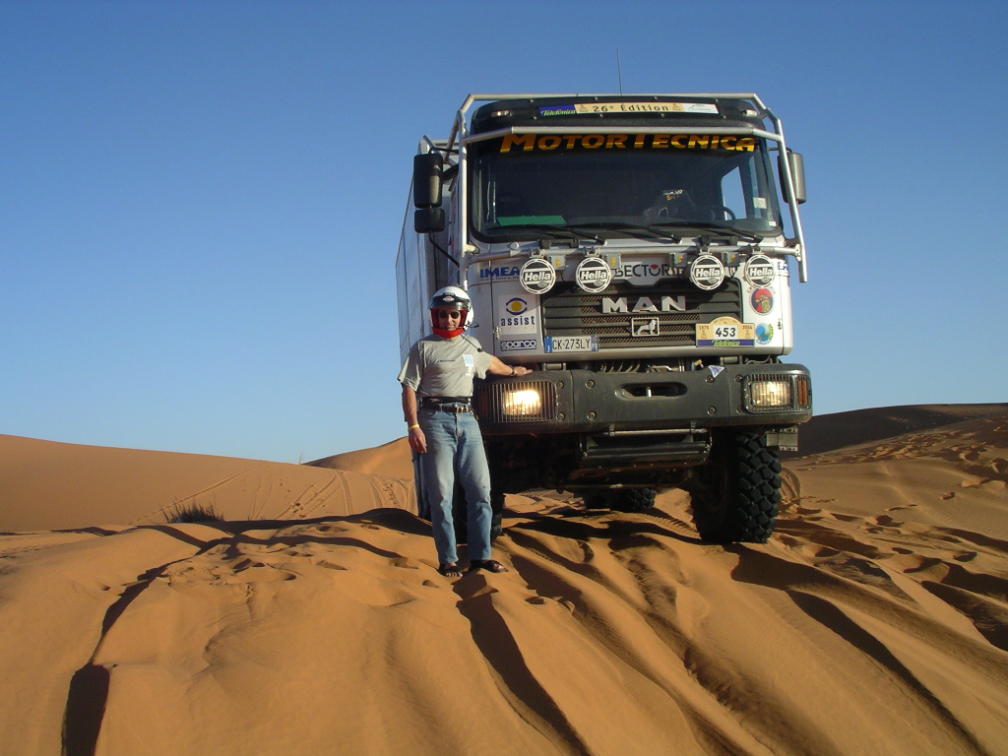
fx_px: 1077
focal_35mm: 37
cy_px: 378
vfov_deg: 38.7
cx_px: 504
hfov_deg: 50.1
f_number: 6.9
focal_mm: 5.7
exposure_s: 1/160
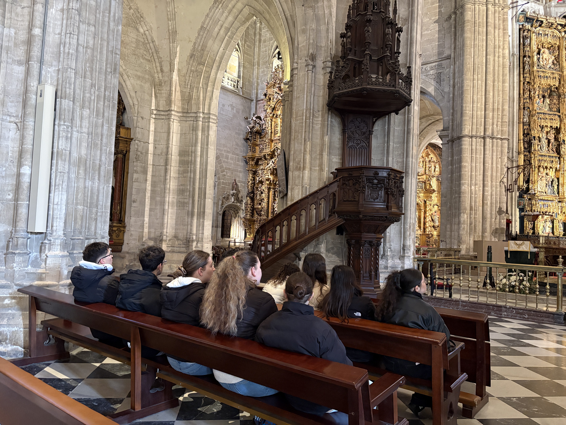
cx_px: 283
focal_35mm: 26
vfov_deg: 53.1
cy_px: 212
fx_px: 425
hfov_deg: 67.3
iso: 640
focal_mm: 5.96
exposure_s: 1/33
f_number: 1.6
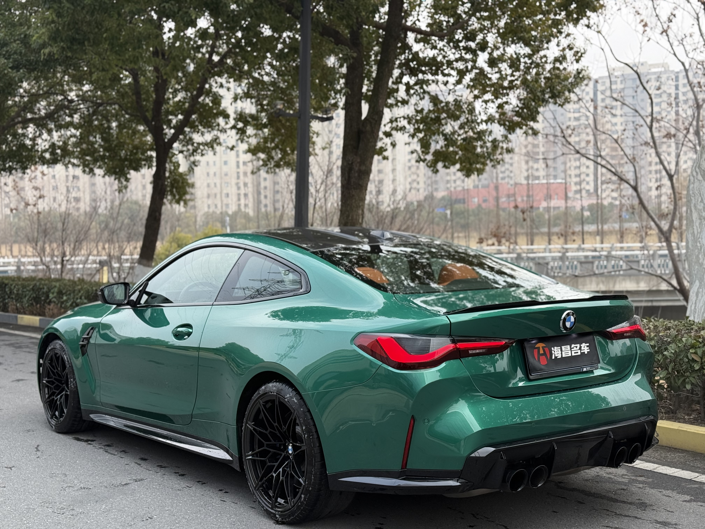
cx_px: 352
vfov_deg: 30.3
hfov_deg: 39.7
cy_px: 264
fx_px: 978
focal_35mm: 48
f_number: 1.78
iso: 100
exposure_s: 1/1000
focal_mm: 6.76
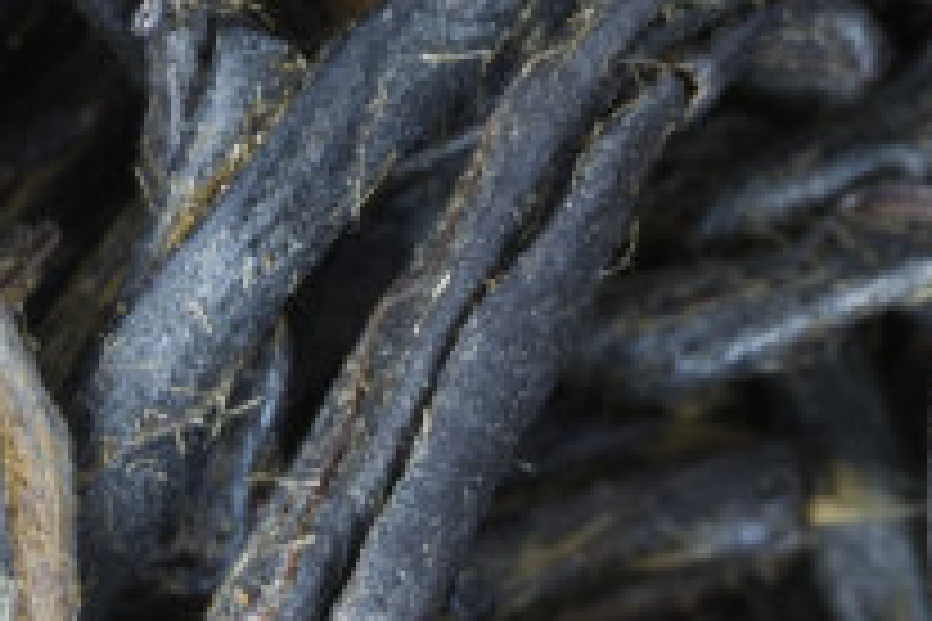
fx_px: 21046
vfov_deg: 1.7
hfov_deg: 2.5
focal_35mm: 813
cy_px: 1814
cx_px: -261
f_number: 8
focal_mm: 105
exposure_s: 1/3.33
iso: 100
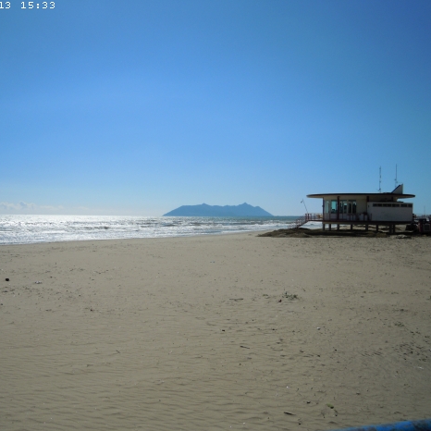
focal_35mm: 34
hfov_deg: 48.1
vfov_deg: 48.4
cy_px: 220
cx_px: 167
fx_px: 479
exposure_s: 1/1600
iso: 100
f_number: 5.4
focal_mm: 5
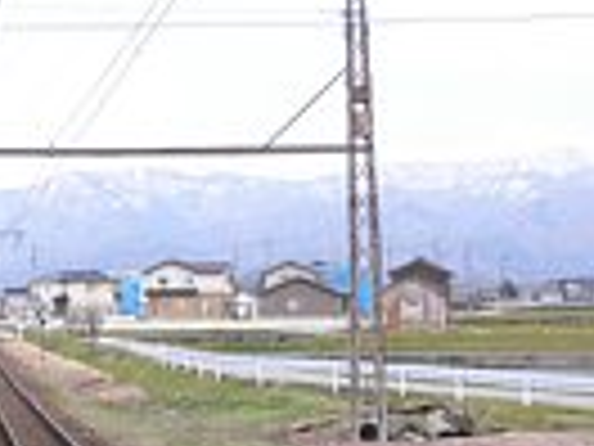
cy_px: 288
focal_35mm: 106
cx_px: -153
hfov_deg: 17.5
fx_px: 1819
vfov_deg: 13.9
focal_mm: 7.4
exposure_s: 1/100
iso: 80
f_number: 5.6
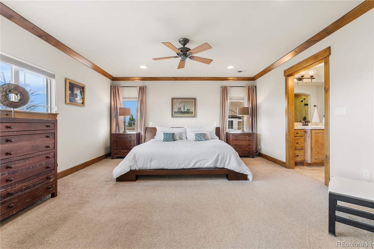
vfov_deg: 73.7
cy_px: 124
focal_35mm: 16
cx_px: 187
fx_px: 166
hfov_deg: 96.7
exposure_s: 1/5
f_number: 8
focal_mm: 16
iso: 400
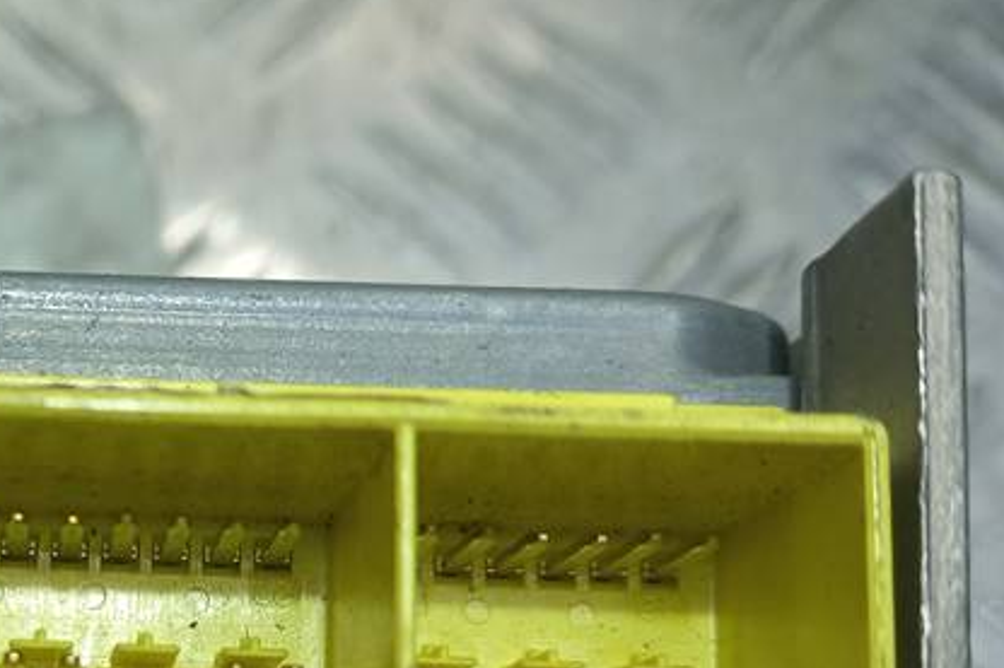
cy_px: 639
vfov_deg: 20.7
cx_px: -34
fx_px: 1784
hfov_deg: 29.1
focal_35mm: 64
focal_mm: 4.6
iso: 32
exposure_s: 1/100
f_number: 1.8
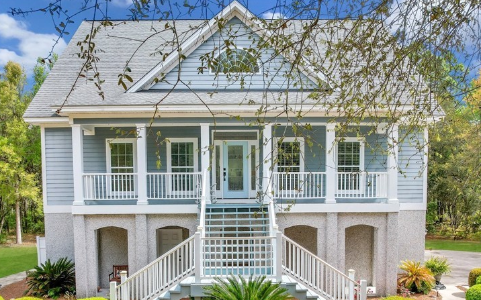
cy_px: 239
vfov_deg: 36.0
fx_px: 446
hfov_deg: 56.7
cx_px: 237
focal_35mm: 34
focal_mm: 8.38
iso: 140
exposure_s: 1/1500
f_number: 2.8
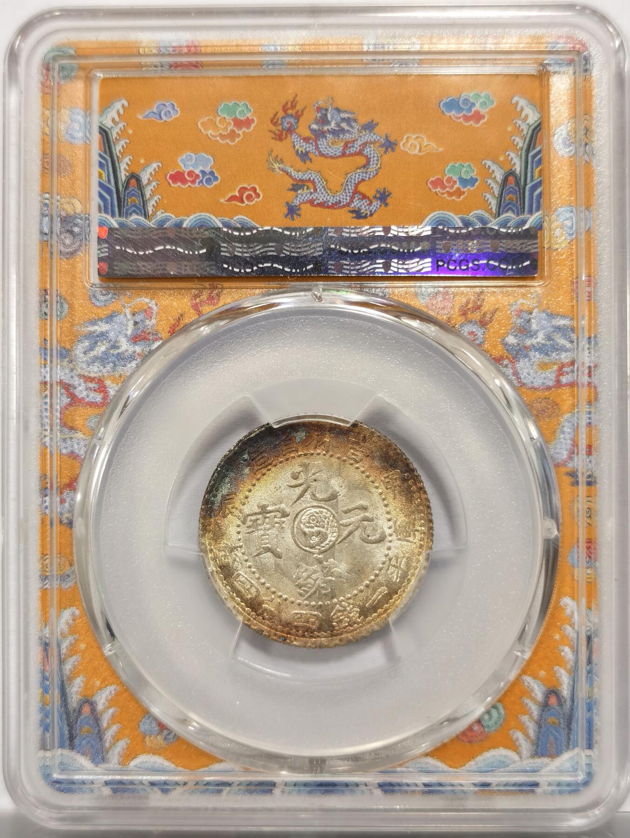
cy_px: 419
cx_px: 315
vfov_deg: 35.5
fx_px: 1309
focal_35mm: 54
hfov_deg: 27.1
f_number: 16
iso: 100
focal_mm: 5.56
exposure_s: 1/100
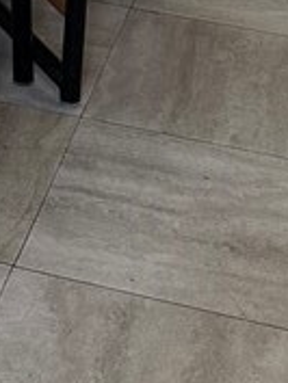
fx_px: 1662
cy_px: -461
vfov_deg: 11.4
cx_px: -48
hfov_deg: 9.8
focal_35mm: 150
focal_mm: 5.7
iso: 80
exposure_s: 1/120
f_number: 1.5
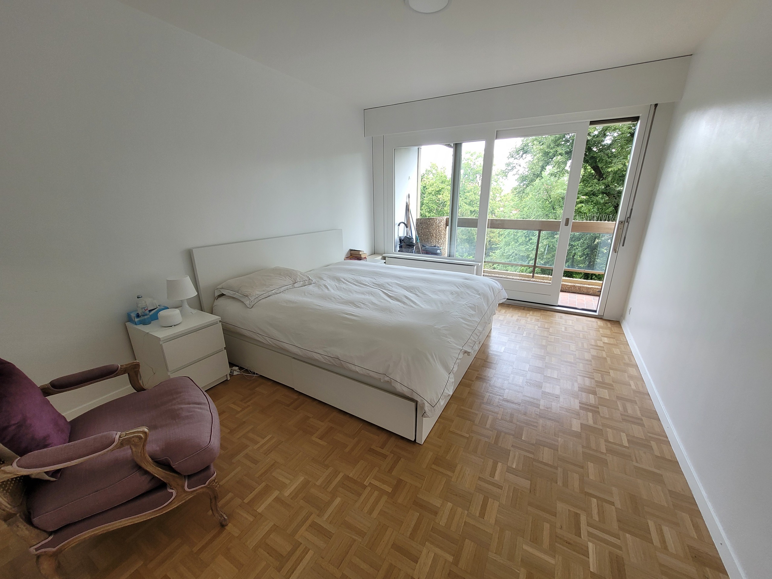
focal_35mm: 13
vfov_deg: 89.9
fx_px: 290
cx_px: 386
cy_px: 290
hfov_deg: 106.2
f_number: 2.2
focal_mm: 1.74
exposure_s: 1/50
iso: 64
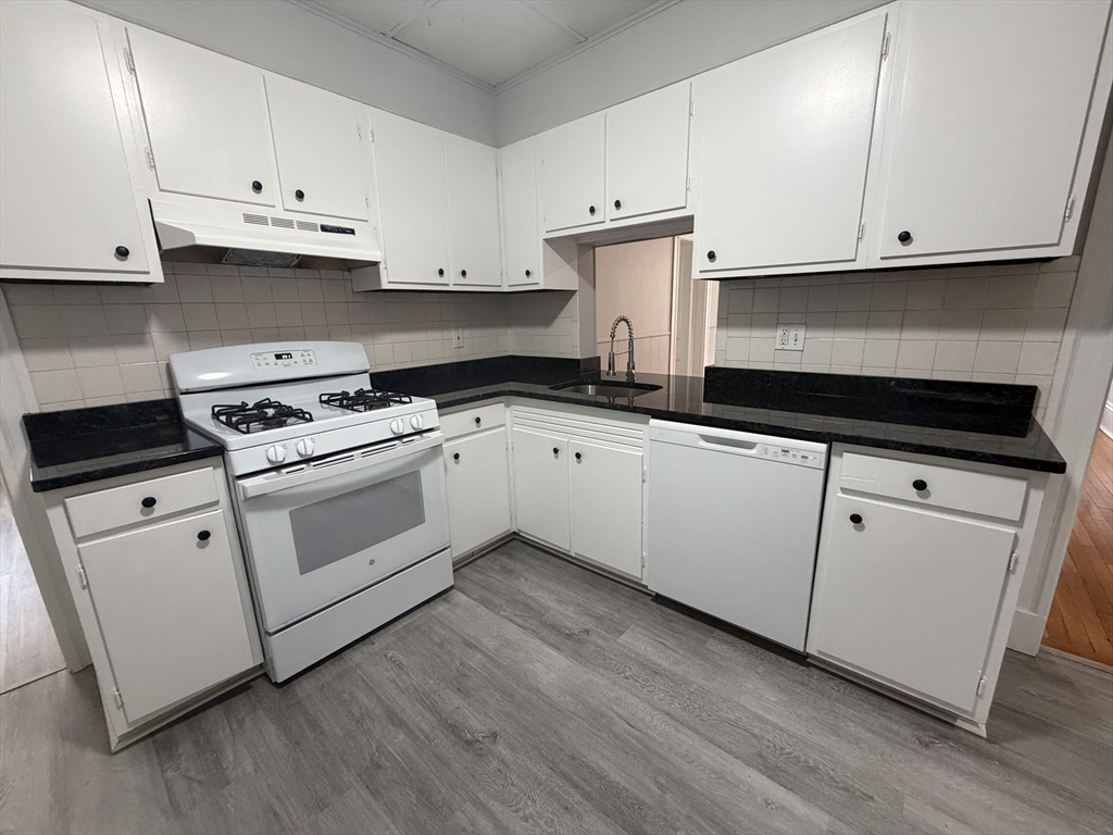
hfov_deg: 102.1
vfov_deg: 85.7
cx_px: 556
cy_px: 418
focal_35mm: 14
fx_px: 450
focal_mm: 2.22
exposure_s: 1/60
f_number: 2.2
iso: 320
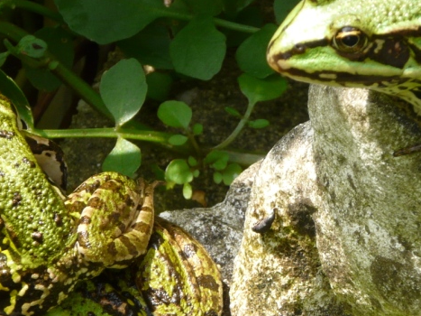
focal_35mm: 316
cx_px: 279
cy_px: 177
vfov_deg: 4.7
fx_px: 3842
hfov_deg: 6.3
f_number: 6.3
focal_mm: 23.7
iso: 100
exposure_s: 1/100
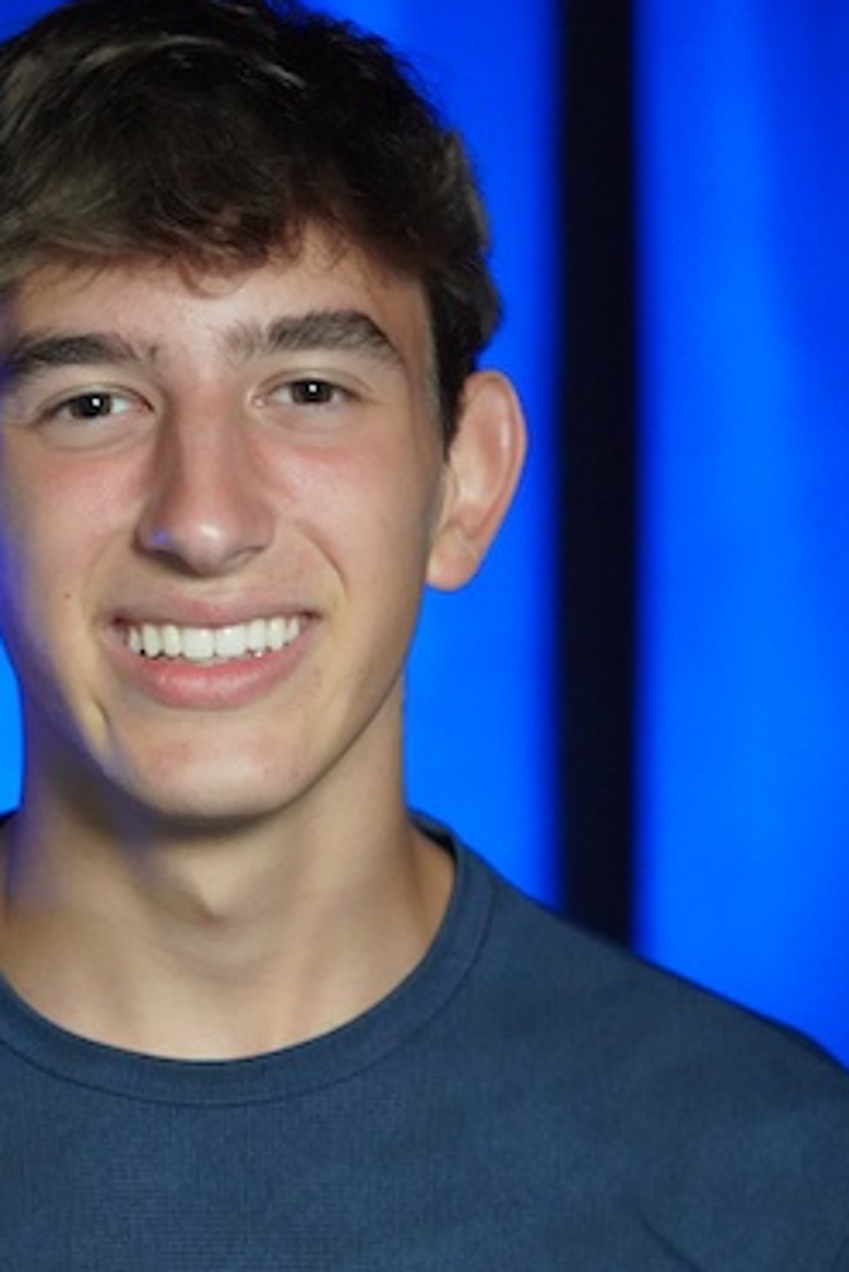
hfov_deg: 8.2
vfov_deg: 12.3
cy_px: 914
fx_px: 5902
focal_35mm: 167
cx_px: 210
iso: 12800
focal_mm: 103
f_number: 4
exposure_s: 1/20
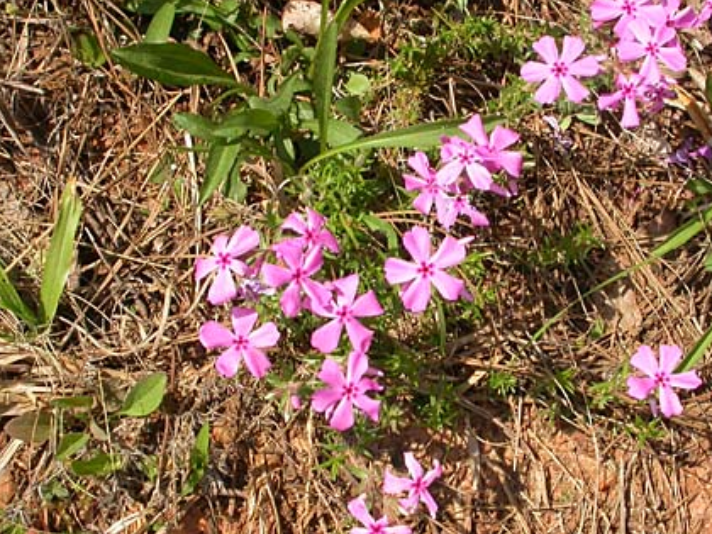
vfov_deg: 16.8
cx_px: 409
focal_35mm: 88
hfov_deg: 22.2
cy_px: 284
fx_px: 1810
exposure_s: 1/326
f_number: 6.9
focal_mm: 15.3
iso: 100
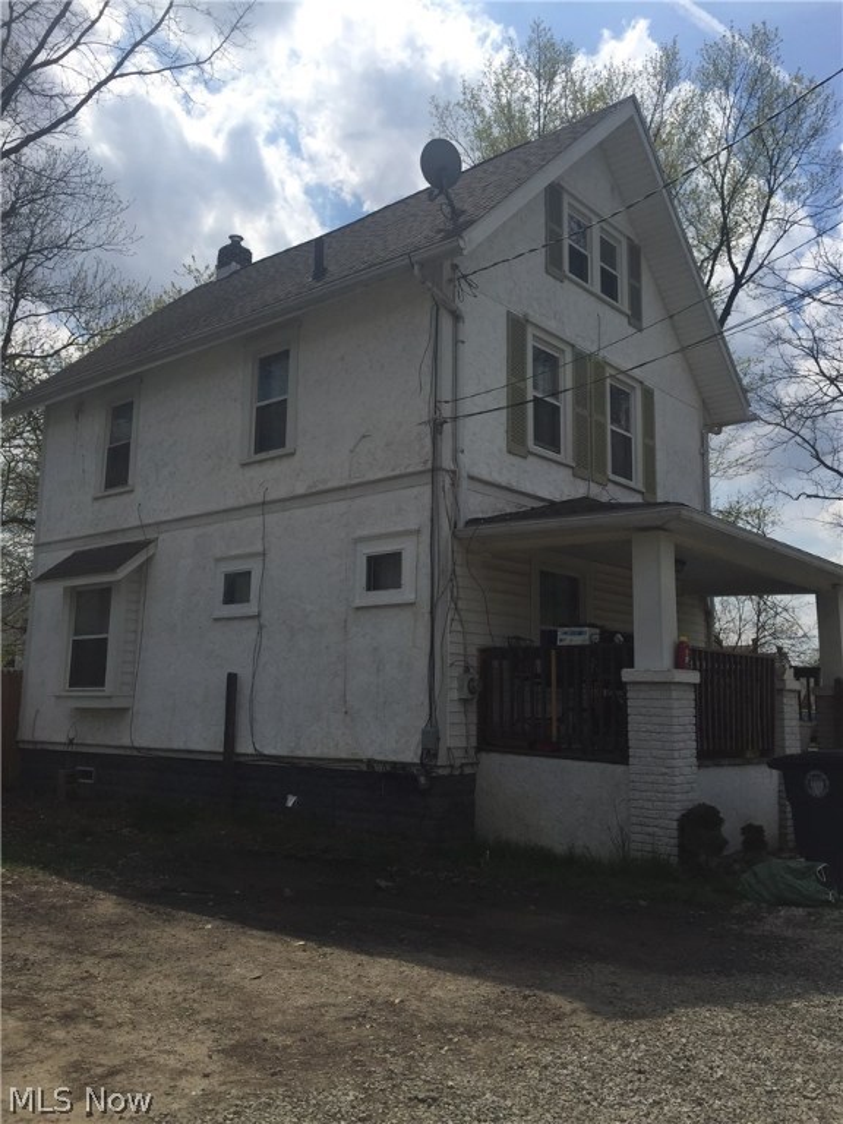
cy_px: 562
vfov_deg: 61.7
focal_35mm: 29
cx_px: 422
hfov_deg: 48.2
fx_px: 942
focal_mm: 4.15
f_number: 2.2
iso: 32
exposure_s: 1/4405
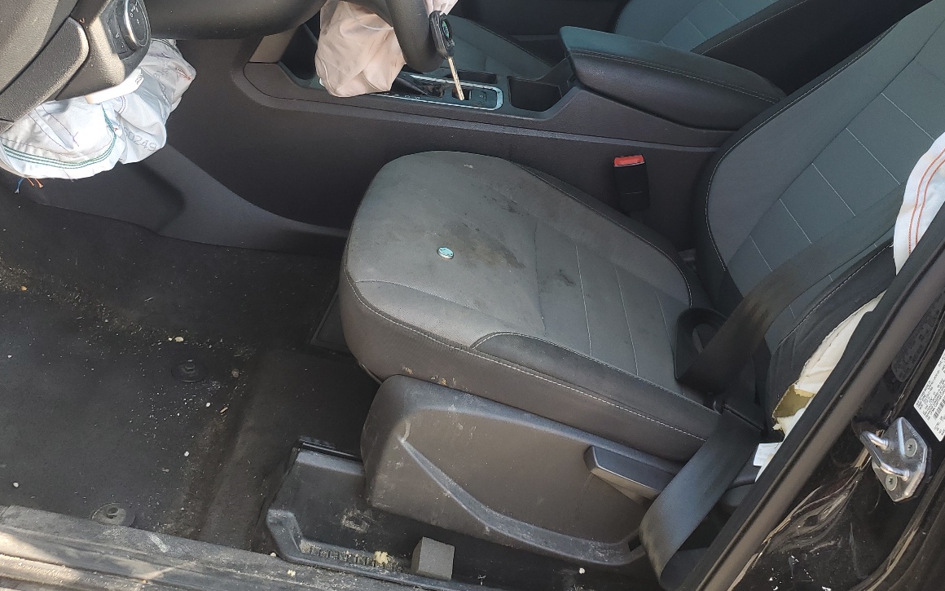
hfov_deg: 51.4
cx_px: 528
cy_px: 151
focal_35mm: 38
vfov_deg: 33.0
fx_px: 979
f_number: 1.5
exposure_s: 1/233
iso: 50
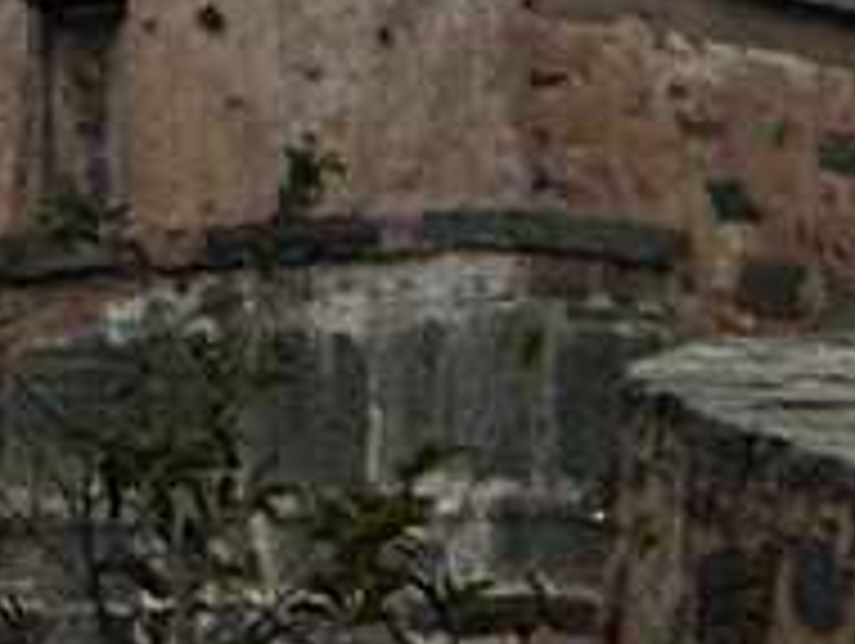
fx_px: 8631
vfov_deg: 4.2
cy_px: -617
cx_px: -81
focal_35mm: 349
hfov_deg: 5.7
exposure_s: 1/801
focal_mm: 15.1
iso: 80
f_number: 4.5
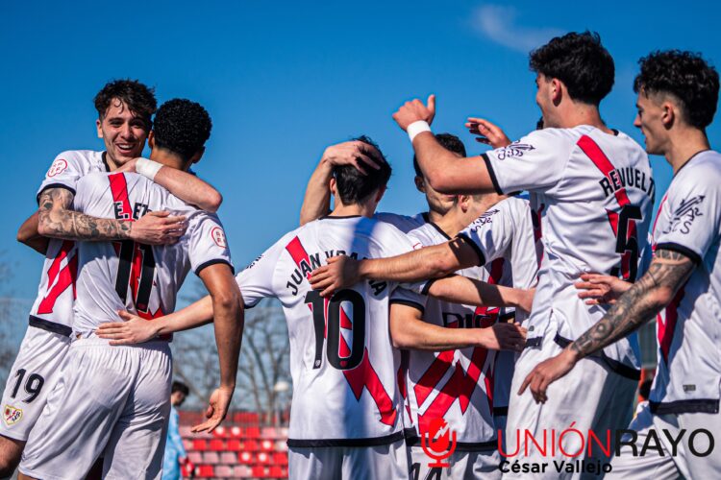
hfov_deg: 16.3
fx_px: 2523
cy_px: 240
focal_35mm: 126
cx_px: 360
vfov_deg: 10.9
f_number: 4
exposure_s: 1/1600
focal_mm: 84
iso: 80
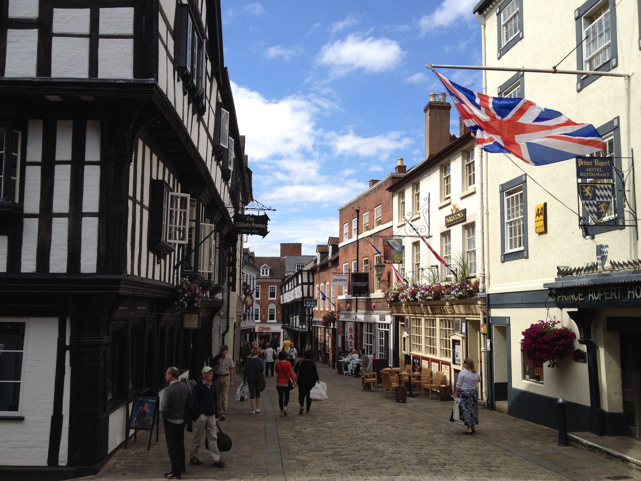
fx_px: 648
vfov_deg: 40.7
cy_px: 240
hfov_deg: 52.6
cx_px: 320
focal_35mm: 35
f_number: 2.4
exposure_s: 1/1381
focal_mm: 4.28
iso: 64
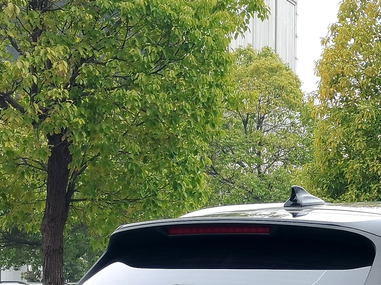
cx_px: 476
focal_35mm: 186
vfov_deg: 8.0
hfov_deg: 10.4
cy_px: 221
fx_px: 2047
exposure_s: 1/155
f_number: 1.8
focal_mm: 5.58
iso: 50
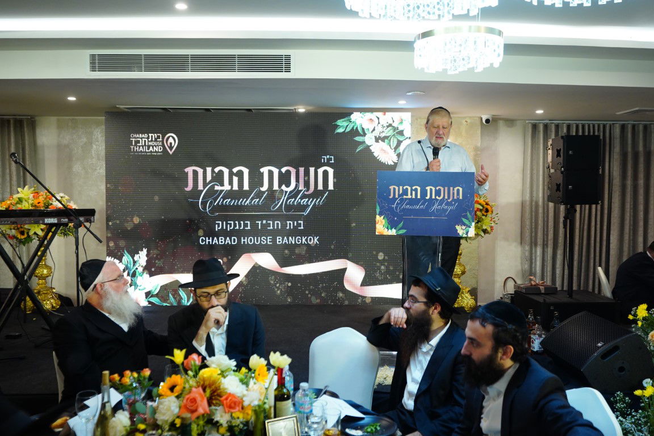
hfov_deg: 60.3
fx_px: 563
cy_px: 218
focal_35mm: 31
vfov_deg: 42.3
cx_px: 327
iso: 3200
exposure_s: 1/250
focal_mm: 31
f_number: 3.5
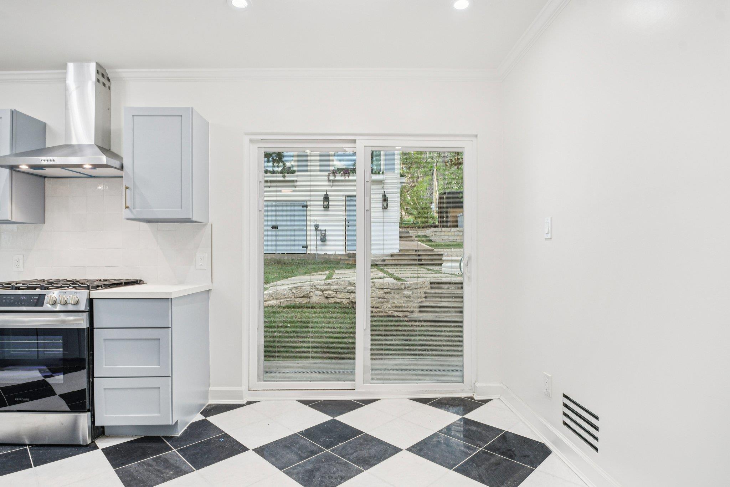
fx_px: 365
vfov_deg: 67.4
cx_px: 365
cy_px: 244
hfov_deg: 90.0
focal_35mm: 18
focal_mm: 12
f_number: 8
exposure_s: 1/25
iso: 400
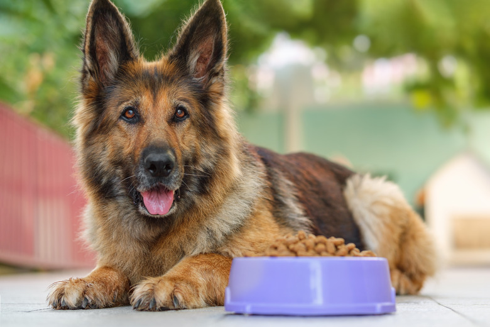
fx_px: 1143
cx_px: 245
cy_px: 164
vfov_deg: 16.3
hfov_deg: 24.2
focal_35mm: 84
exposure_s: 1/120
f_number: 1.8
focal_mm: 56
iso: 160
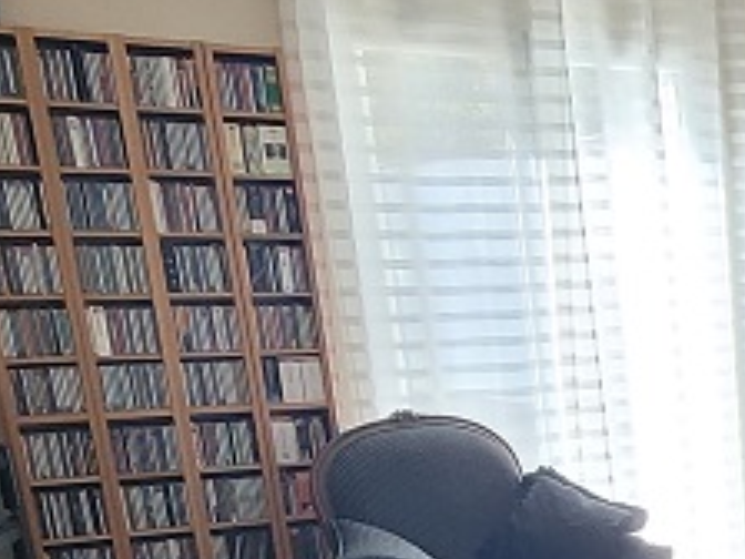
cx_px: 1041
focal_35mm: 65
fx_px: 1399
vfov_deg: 20.9
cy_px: 685
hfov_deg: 24.7
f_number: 2.2
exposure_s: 1/50
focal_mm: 1.74
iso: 125
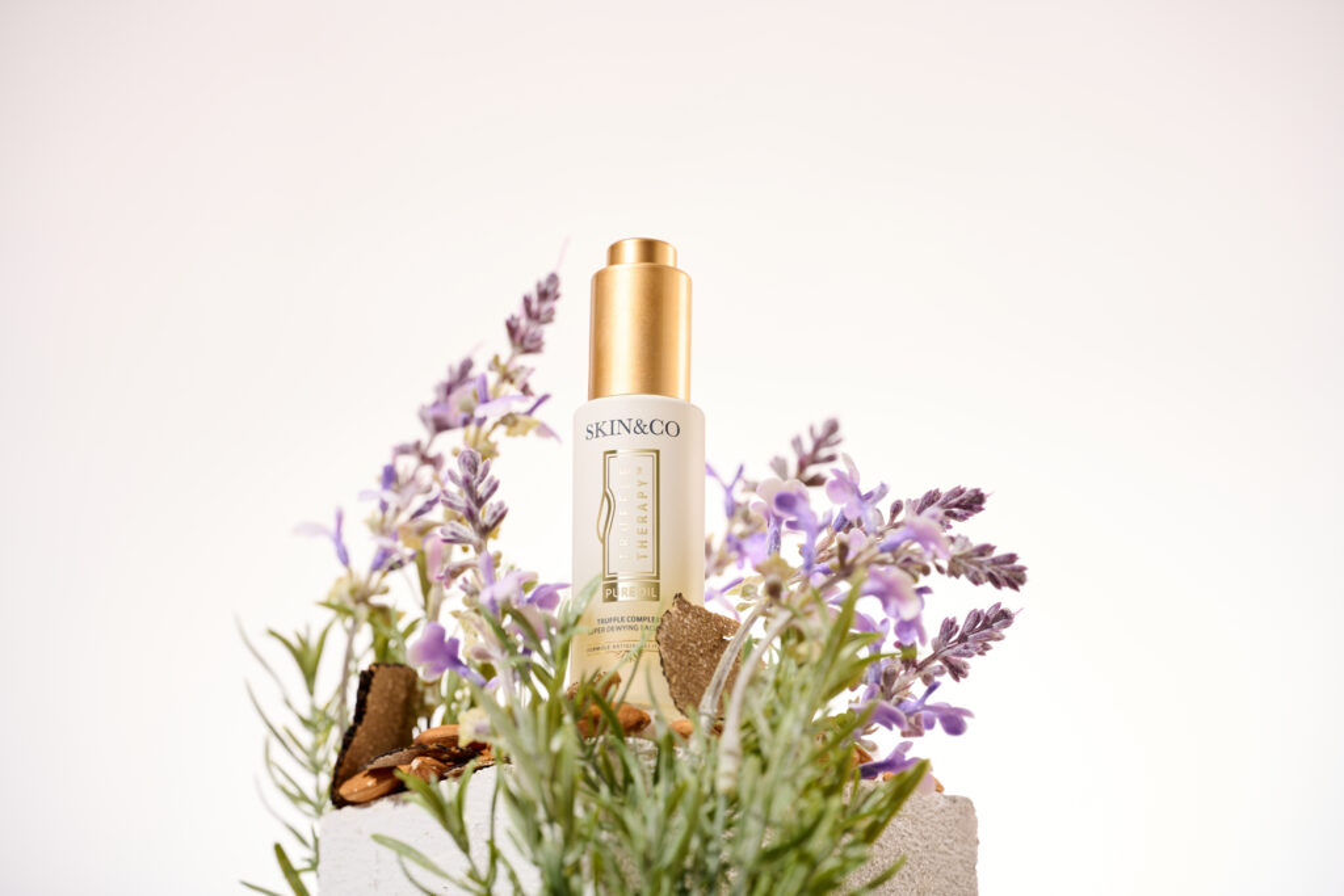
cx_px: 672
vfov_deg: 13.0
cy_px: 448
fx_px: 3920
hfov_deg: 19.5
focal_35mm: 105
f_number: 5
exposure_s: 1/160
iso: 64
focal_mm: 105
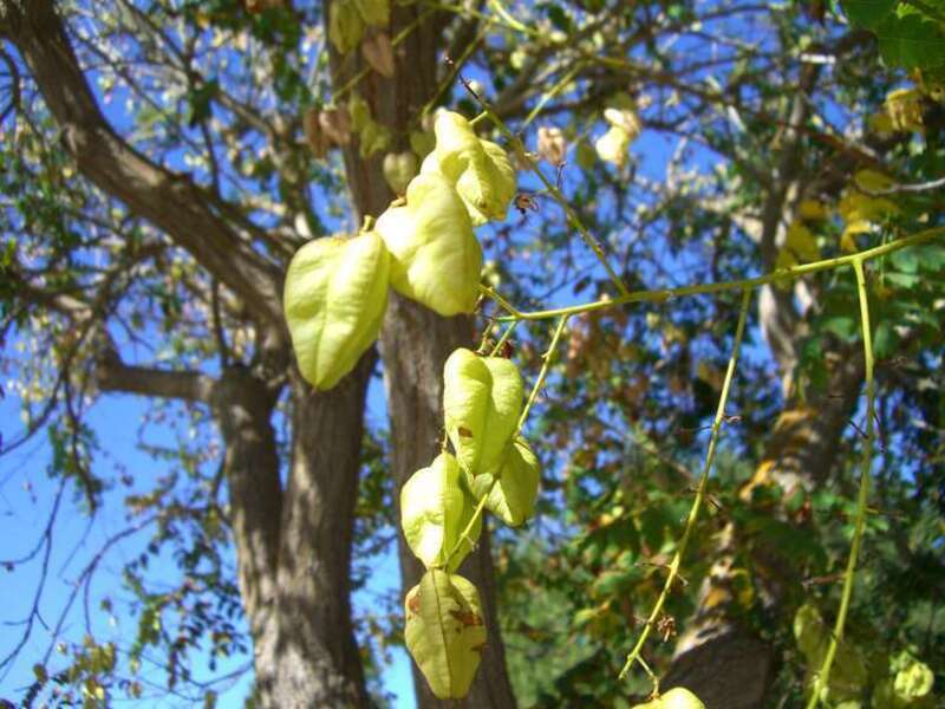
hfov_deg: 49.0
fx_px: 1037
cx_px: 472
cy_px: 354
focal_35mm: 38
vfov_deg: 37.7
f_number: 2.8
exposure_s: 1/400
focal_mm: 7.9
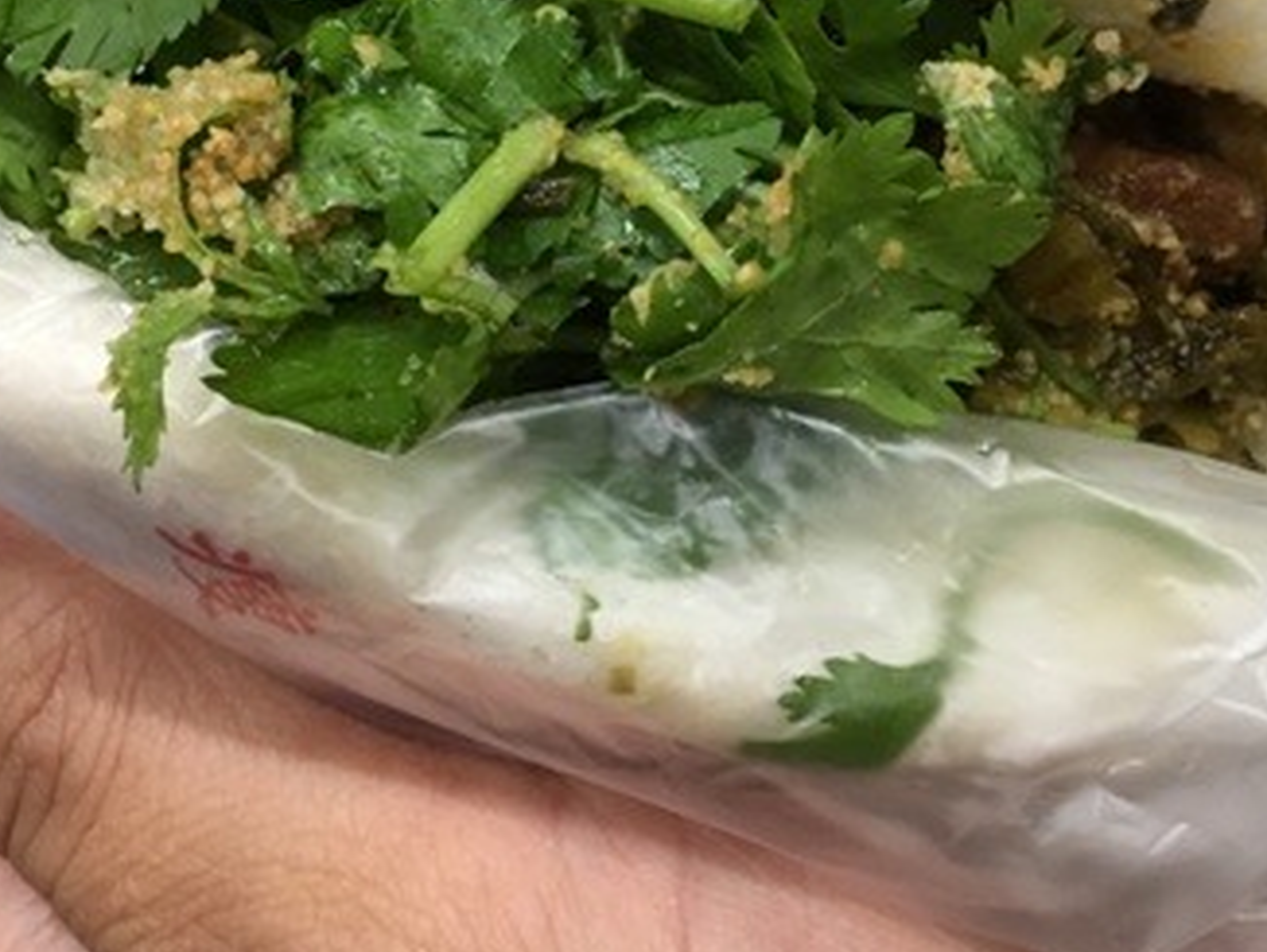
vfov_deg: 22.4
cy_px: 97
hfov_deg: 30.2
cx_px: 653
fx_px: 2344
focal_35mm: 64
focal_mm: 4.15
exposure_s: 1/15
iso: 40
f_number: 2.2
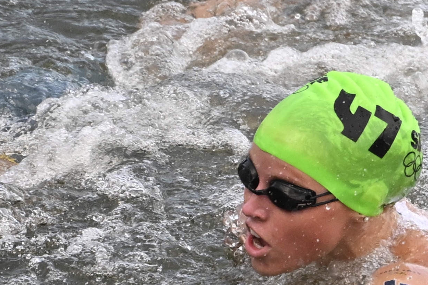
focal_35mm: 1247
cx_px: 48
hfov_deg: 1.7
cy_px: 226
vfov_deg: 1.1
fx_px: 14822
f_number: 4
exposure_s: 1/1600
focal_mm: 400
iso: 1600
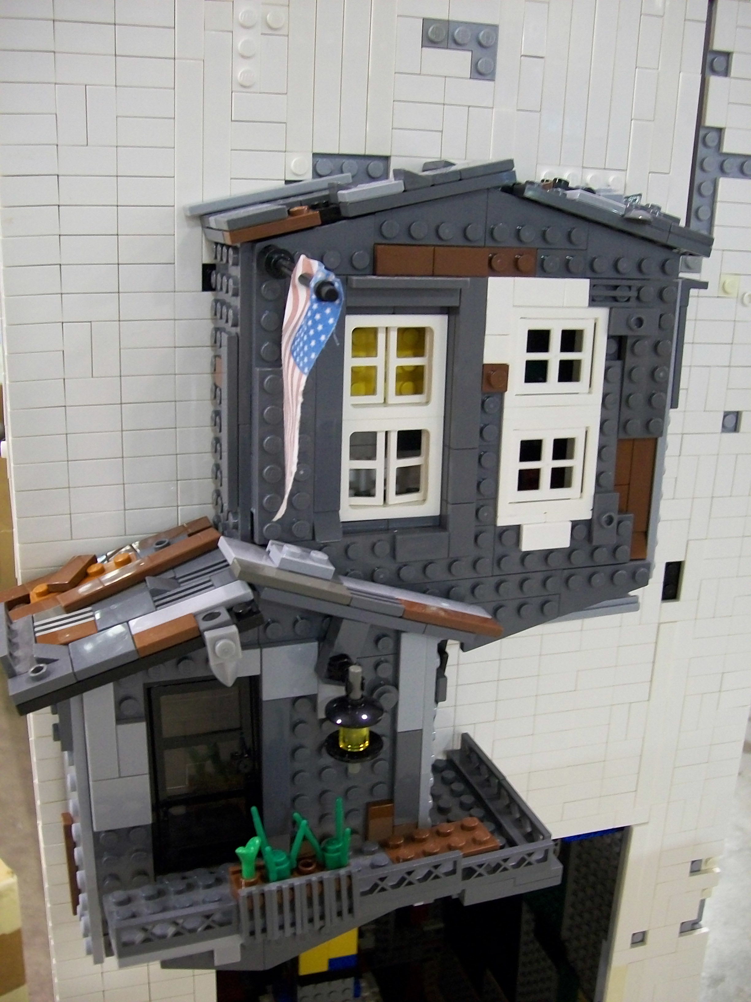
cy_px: 501
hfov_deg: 39.7
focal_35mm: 36
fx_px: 1041
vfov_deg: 51.4
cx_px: 376
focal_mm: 6
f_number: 2.7
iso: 190
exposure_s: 1/8
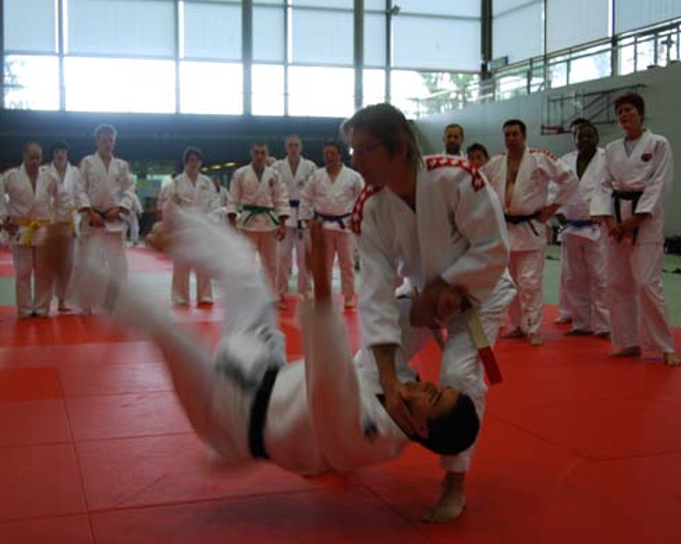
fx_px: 907
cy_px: 271
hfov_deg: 41.2
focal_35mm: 45
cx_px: 327
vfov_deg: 33.4
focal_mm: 26
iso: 200
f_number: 4.2
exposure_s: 1/60
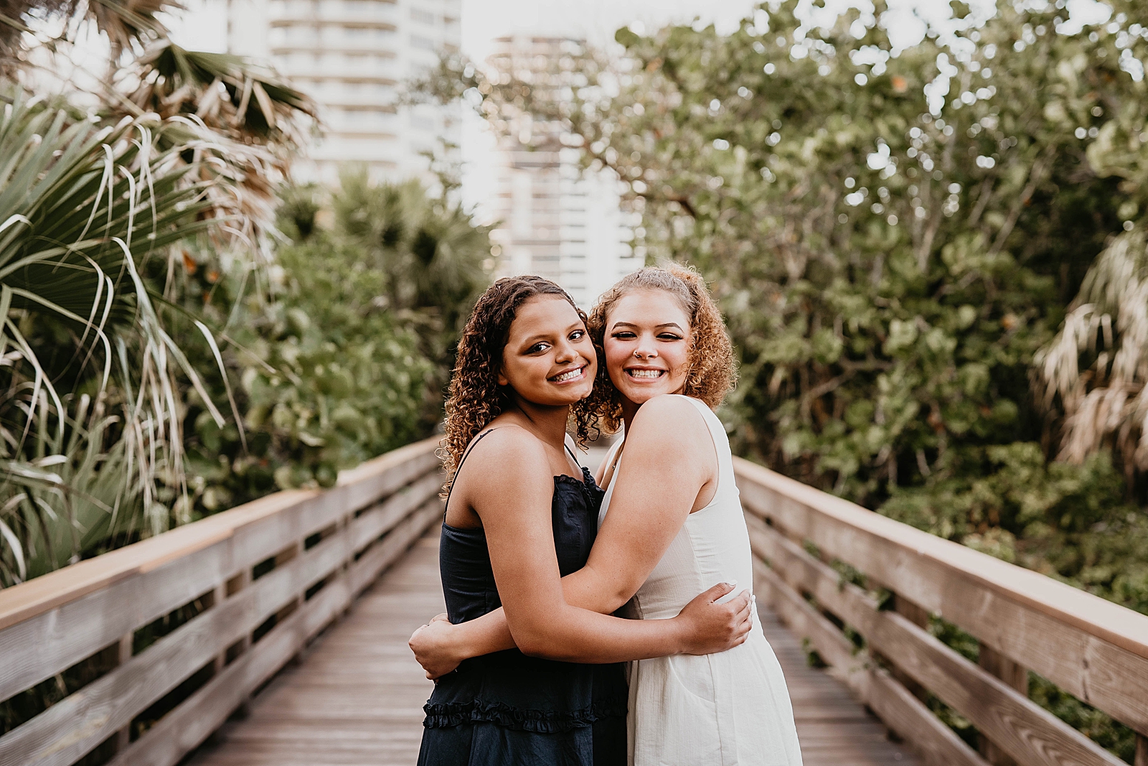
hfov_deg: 39.6
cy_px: 383
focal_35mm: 50
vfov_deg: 27.0
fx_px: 1594
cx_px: 574
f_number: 2.5
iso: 320
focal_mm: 50
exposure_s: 1/250
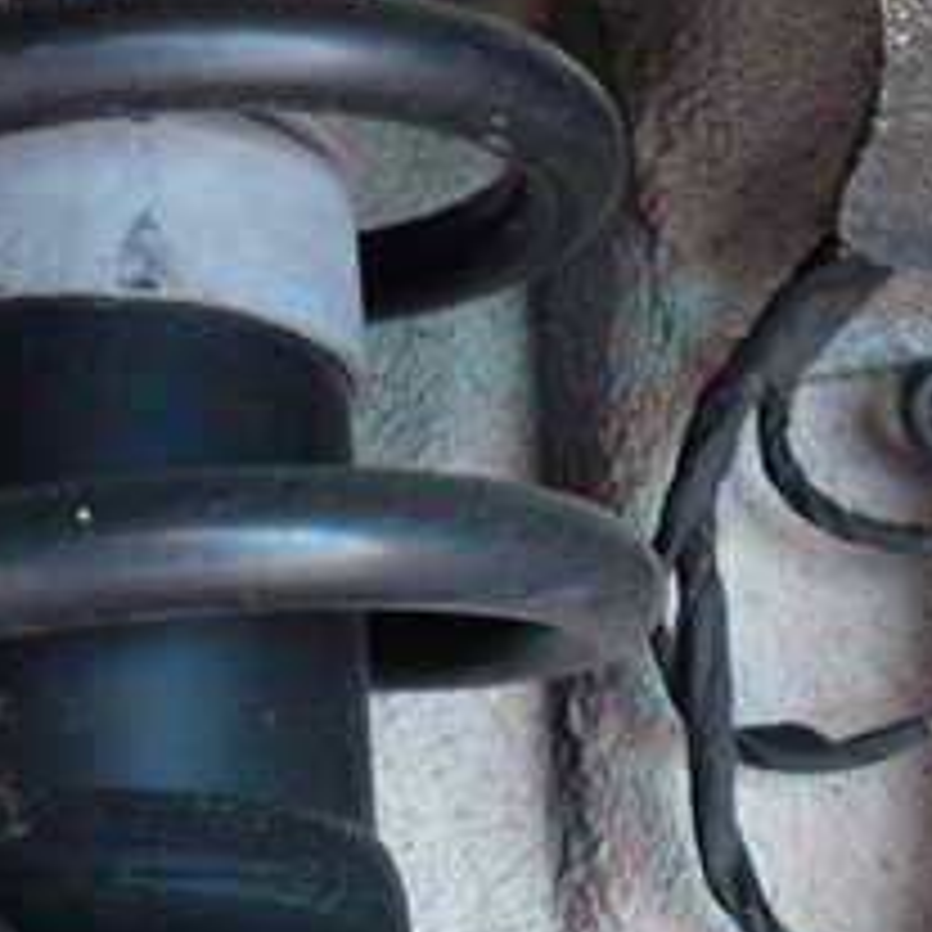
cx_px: 77
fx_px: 2345
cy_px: 342
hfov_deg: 21.9
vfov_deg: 22.4
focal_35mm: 77
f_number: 2.3
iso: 800
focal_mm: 5.4
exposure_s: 1/13
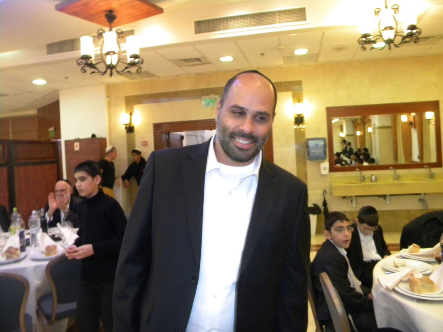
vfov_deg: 49.7
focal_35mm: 28
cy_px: 166
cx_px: 222
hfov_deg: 63.4
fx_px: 358
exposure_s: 1/26
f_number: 3.5
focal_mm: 5
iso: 400
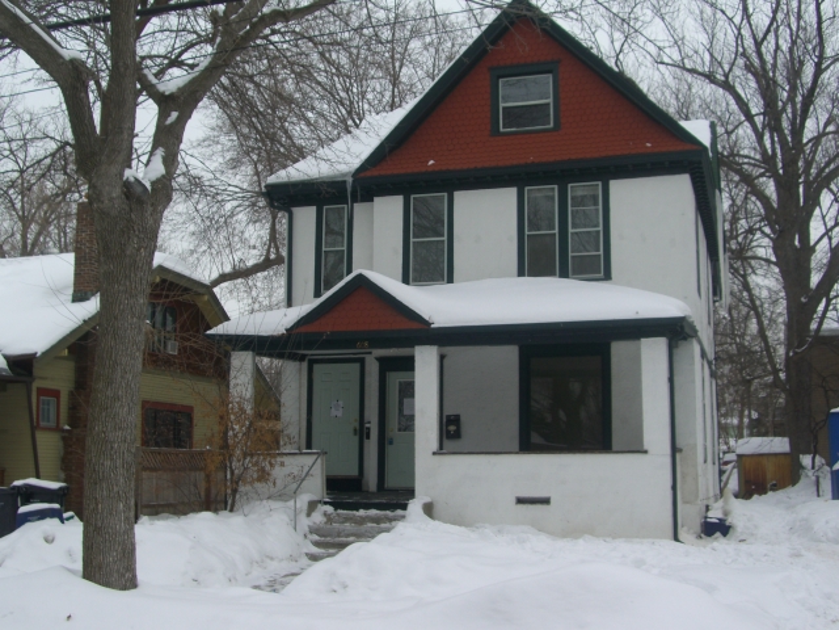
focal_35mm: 46
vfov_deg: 31.5
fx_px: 1115
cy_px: 315
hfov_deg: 41.2
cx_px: 420
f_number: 6.2
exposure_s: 1/160
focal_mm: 9.6
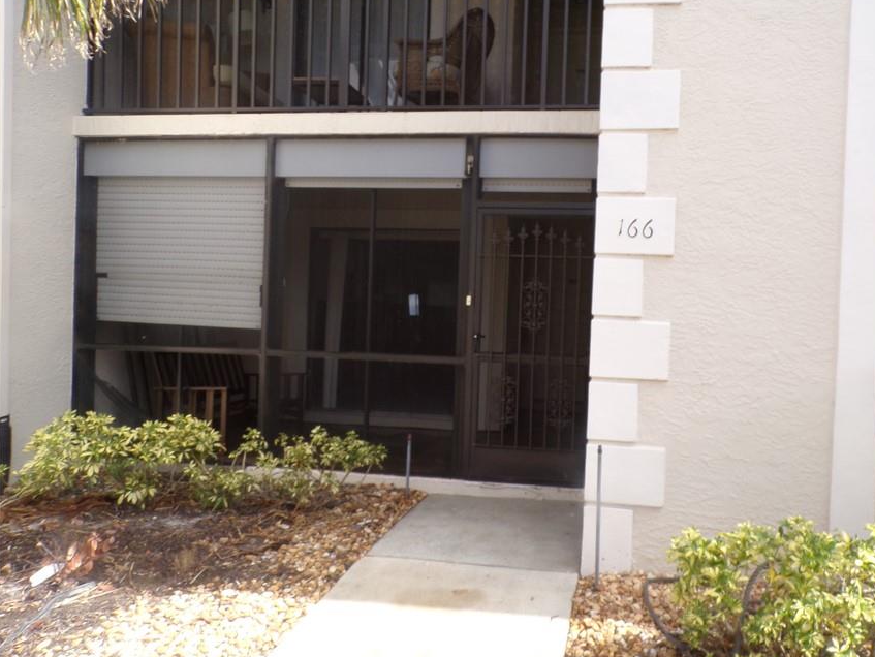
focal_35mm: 29
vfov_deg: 48.2
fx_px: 733
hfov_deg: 61.1
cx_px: 526
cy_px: 302
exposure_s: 1/110
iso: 80
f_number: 5.8
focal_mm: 4.3
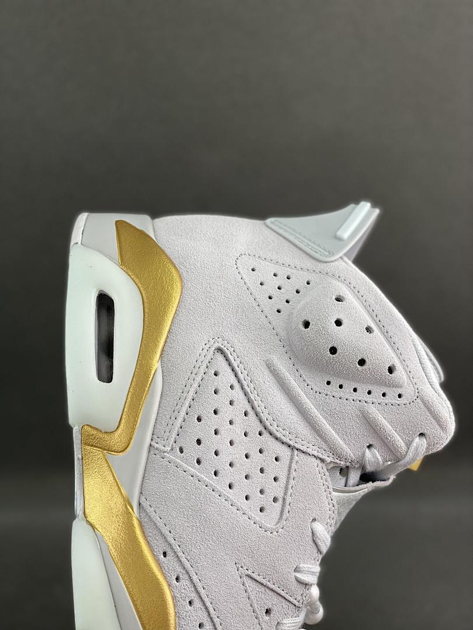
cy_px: 315
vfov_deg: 36.8
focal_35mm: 52
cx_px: 236
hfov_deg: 28.0
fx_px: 947
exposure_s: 1/100
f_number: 2
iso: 32
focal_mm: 6
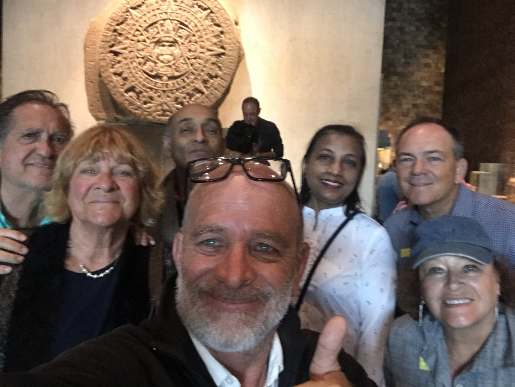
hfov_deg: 56.8
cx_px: 258
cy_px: 194
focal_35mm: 32
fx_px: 476
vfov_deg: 44.2
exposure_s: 1/20
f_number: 2.2
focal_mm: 2.87
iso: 250
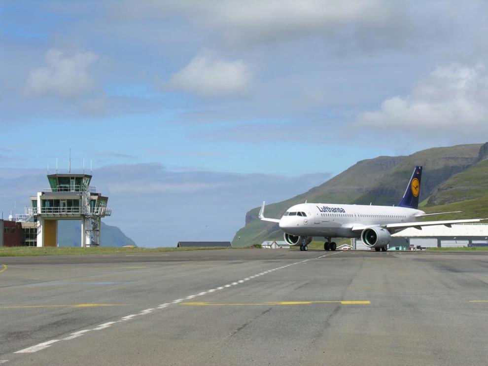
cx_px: 244
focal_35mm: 94
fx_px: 1325
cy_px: 183
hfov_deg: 20.9
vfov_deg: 15.7
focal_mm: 24
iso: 50
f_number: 7.1
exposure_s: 1/245
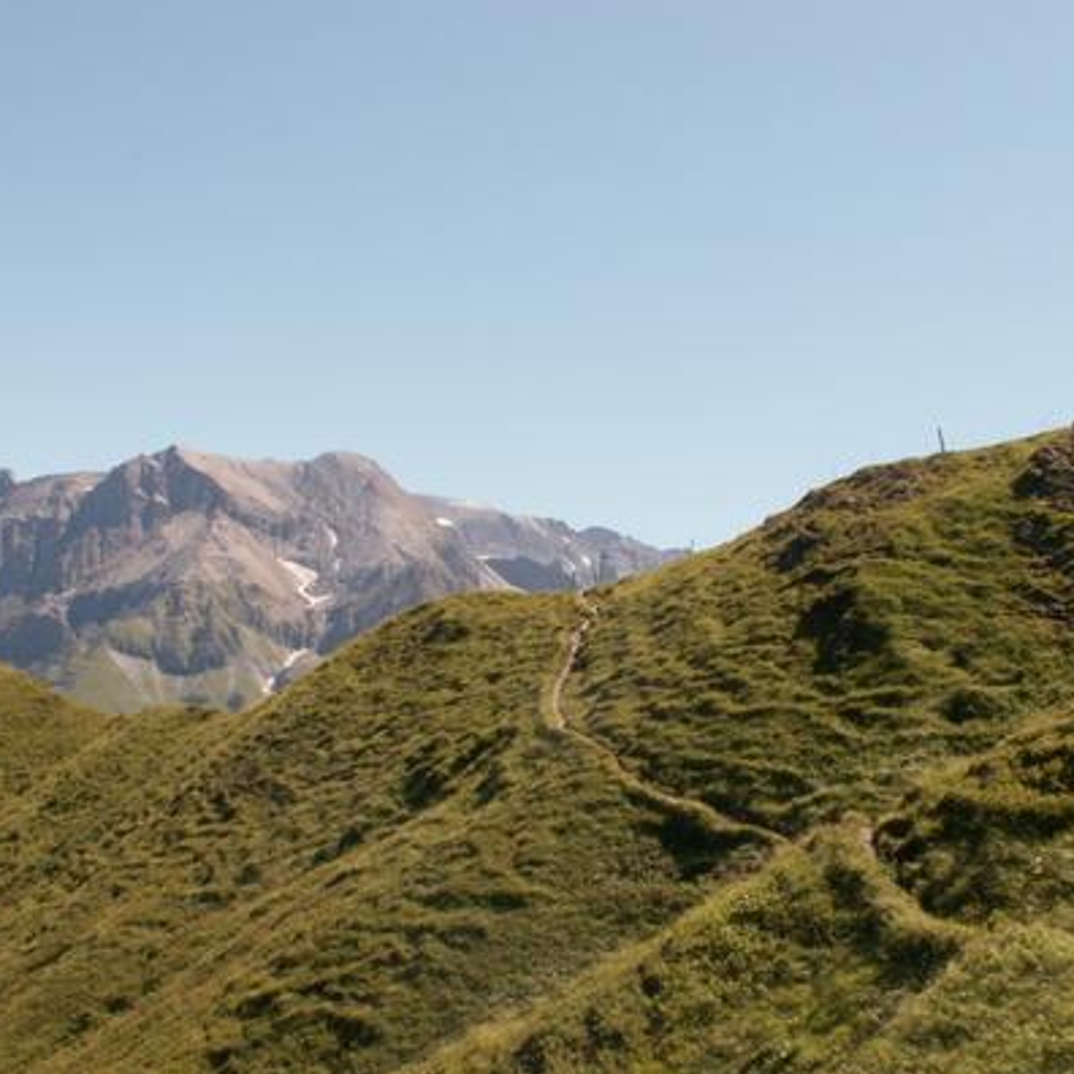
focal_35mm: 50
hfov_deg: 34.0
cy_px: 626
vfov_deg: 33.9
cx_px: 575
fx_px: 1755
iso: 50
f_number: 5.6
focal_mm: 5.86
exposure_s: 1/200
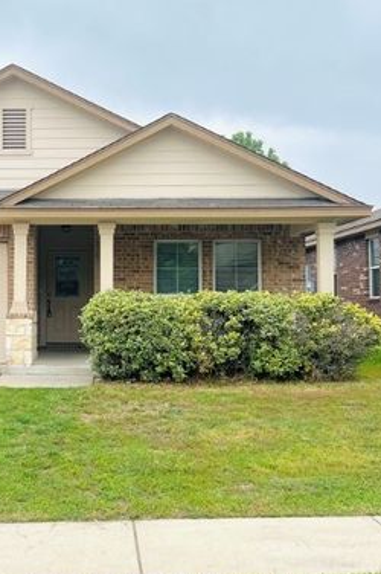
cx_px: 40
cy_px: 263
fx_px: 763
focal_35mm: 48
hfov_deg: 27.1
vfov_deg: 41.1
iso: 50
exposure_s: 1/1252
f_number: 1.5
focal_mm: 5.7
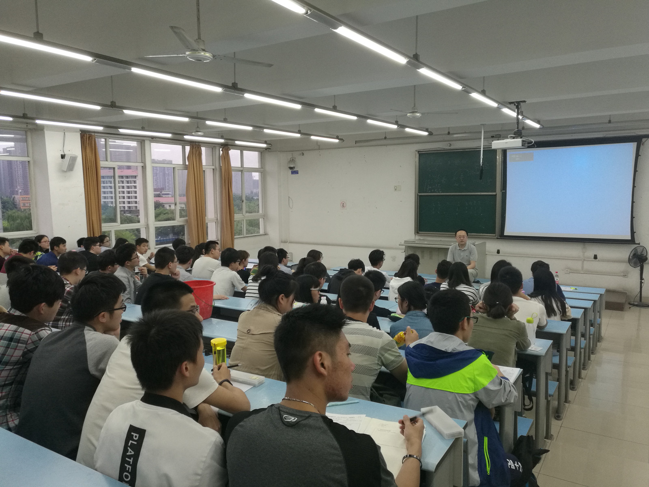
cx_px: 324
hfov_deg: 65.3
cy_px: 244
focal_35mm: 27
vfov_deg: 51.4
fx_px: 506
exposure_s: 1/33.3
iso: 125
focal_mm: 4.04
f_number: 2
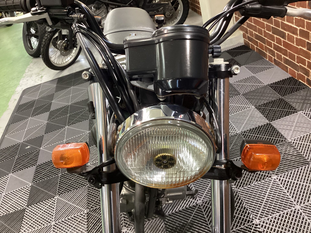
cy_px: 116
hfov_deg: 58.4
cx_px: 156
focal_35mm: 31
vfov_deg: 45.4
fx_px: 279
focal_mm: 3.3
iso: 320
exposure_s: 1/40
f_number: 2.4
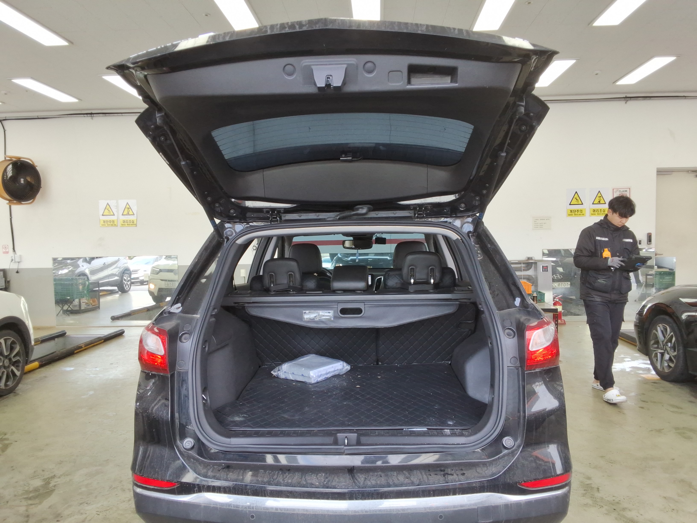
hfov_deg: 63.4
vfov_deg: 49.7
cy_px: 262
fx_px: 564
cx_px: 348
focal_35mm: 28
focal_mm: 2.91
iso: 32
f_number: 1.9
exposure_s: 1/137
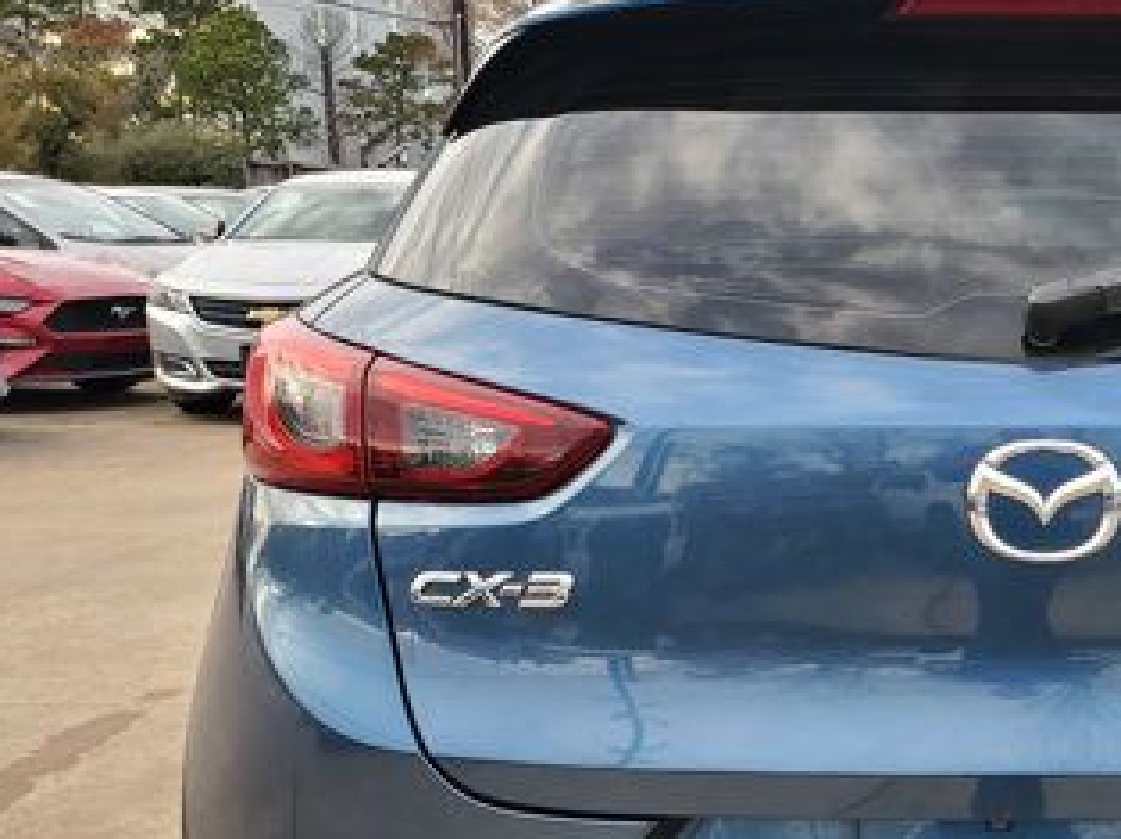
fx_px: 1715
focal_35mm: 53
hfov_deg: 34.2
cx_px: 1010
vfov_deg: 26.9
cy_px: 675
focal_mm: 4.3
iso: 50
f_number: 2.4
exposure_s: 1/120
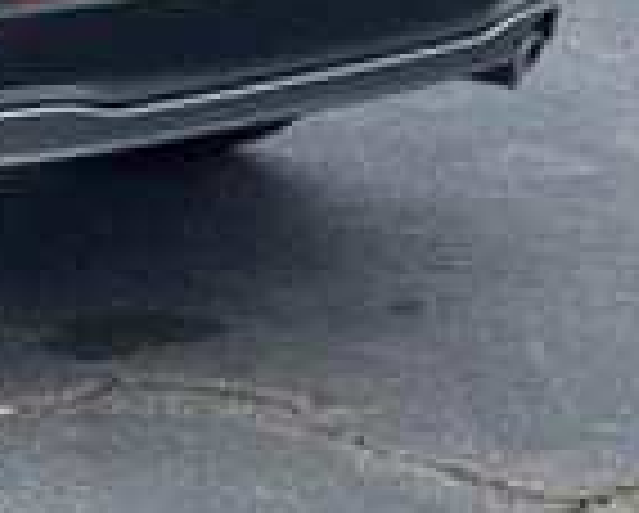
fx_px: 3144
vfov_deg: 9.1
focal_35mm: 166
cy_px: -248
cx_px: -482
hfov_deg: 10.9
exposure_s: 1/1287
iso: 64
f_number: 1.78
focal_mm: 6.76
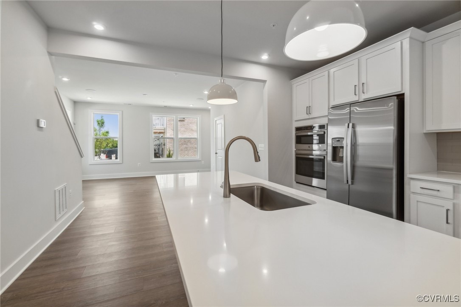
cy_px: 154
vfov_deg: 77.3
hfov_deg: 100.4
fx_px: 192
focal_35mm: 15
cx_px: 230
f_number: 7.1
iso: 200
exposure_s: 1/25
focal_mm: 10
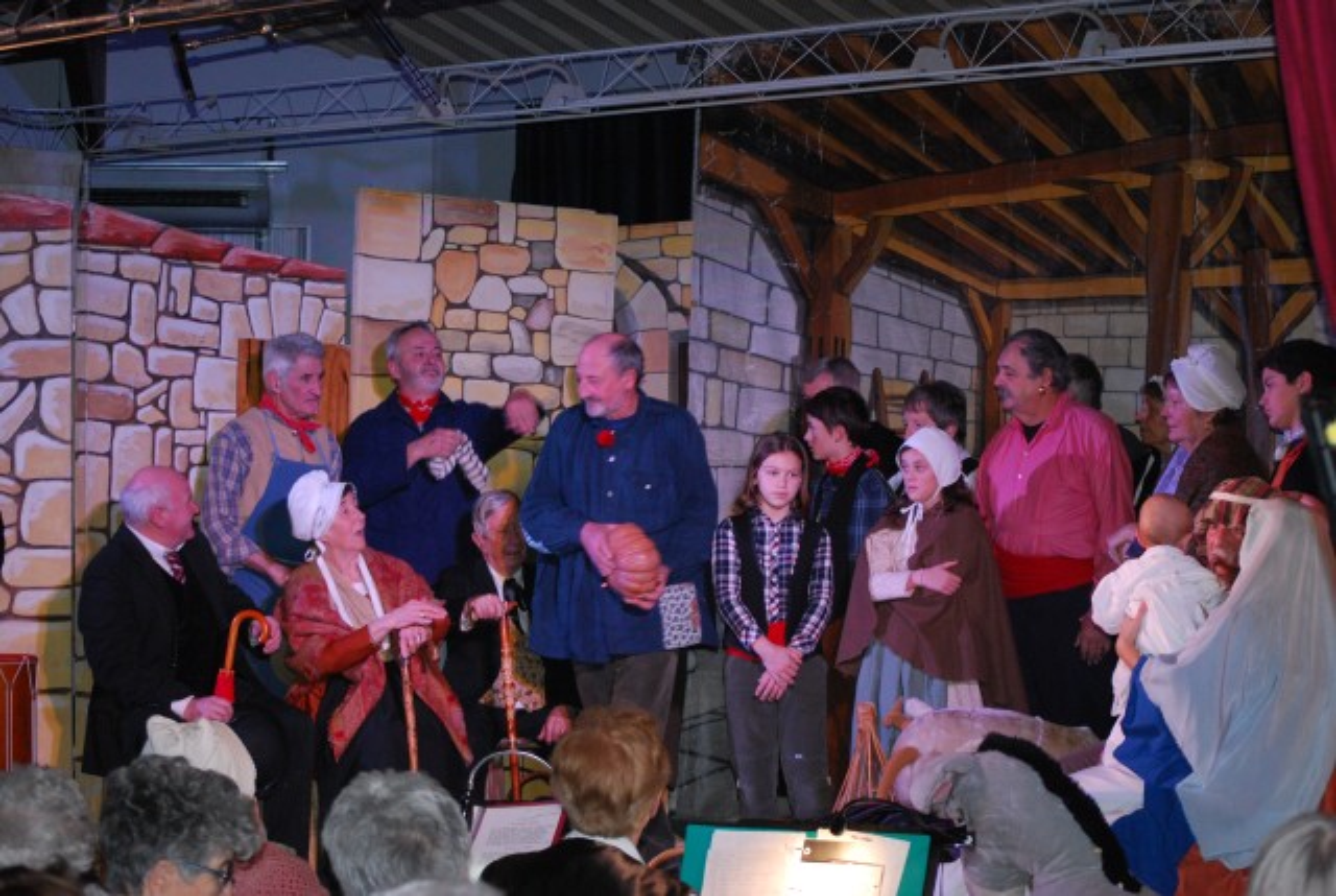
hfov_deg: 24.6
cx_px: 668
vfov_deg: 16.6
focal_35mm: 82
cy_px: 448
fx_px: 3067
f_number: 5
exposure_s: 1/60
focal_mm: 55
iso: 800
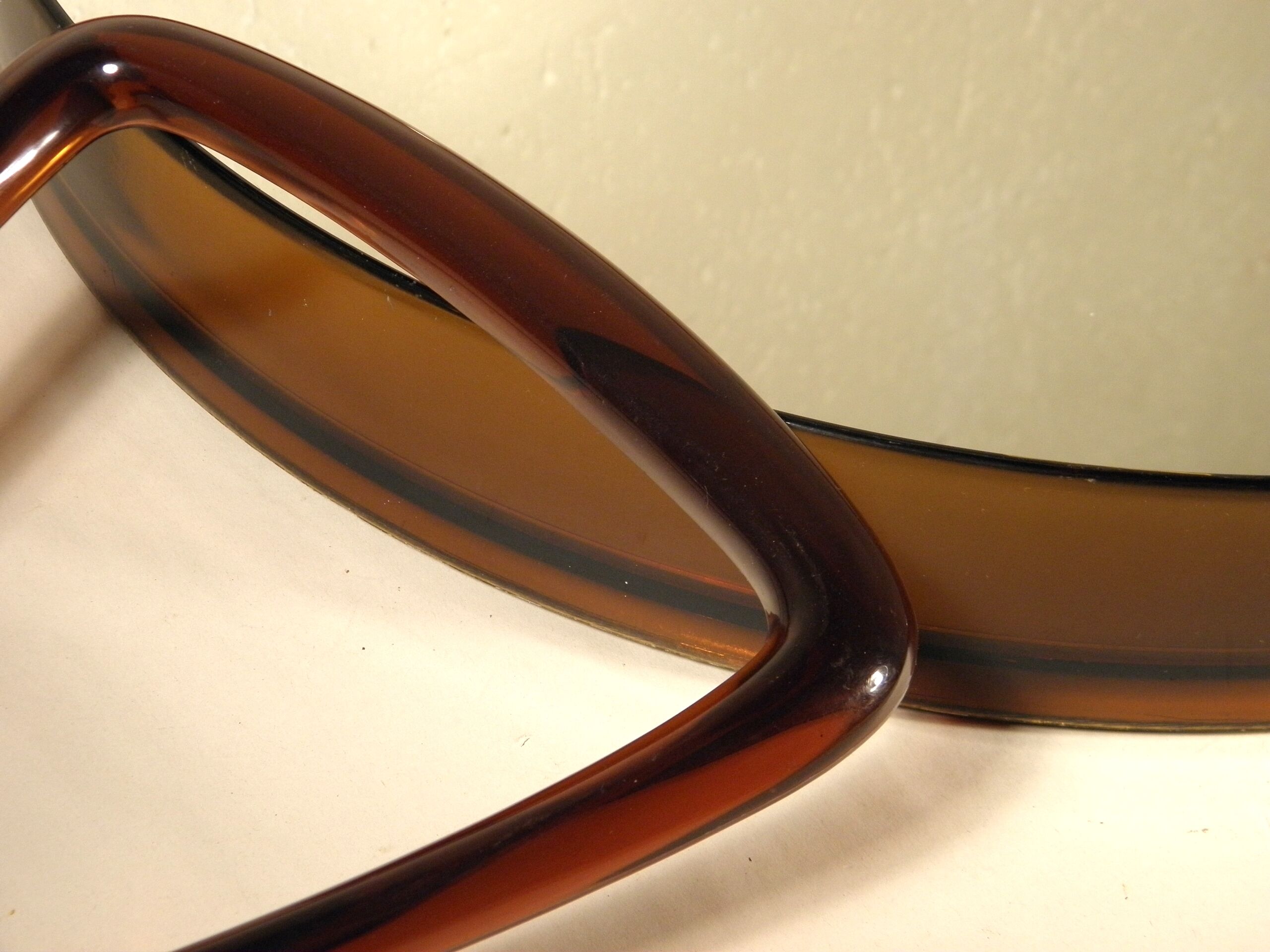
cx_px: 635
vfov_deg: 18.4
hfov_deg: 24.4
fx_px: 2935
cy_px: 476
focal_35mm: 80
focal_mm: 14.3
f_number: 4.4
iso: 200
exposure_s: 1/40
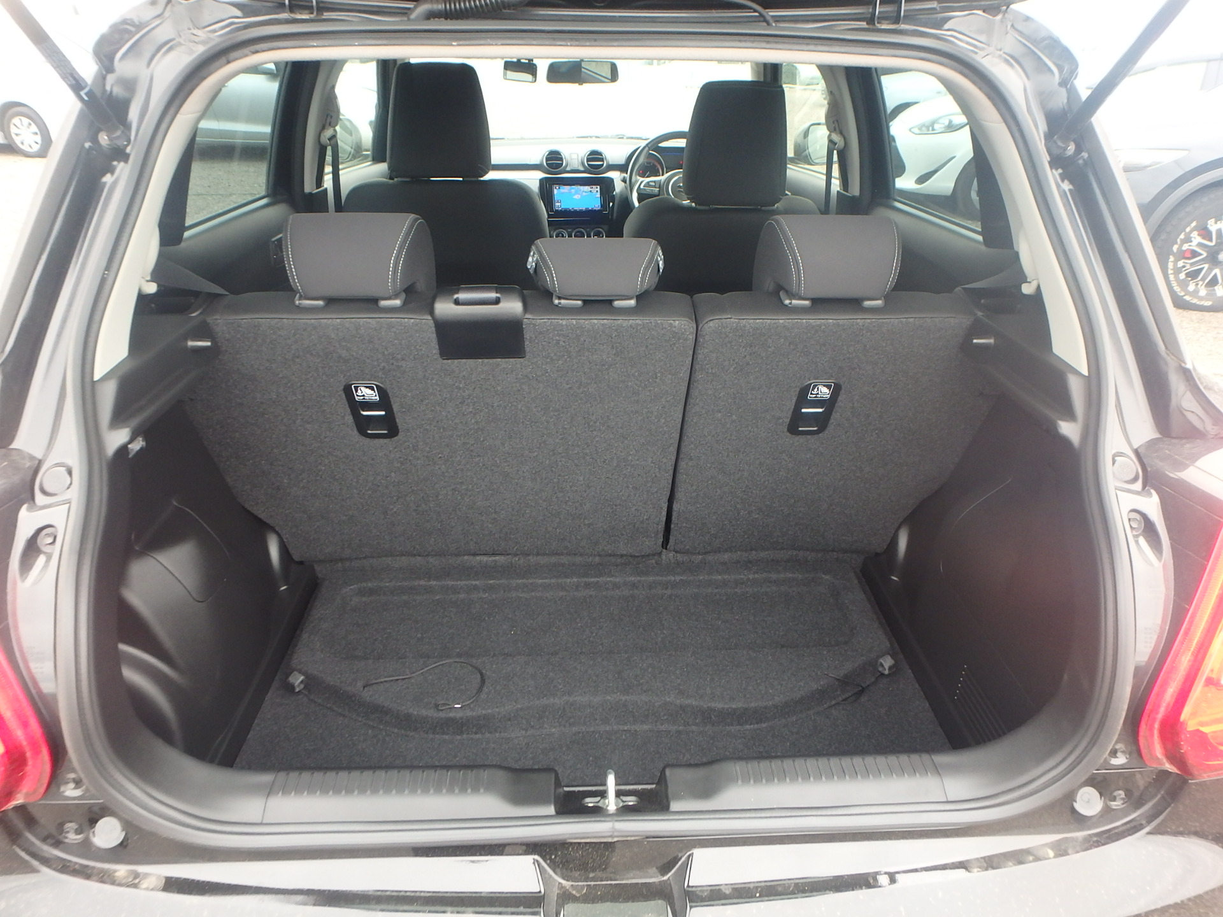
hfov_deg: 79.0
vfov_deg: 63.4
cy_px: 458
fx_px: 742
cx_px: 612
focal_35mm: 21
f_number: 3.5
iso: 200
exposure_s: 1/60
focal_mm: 3.7
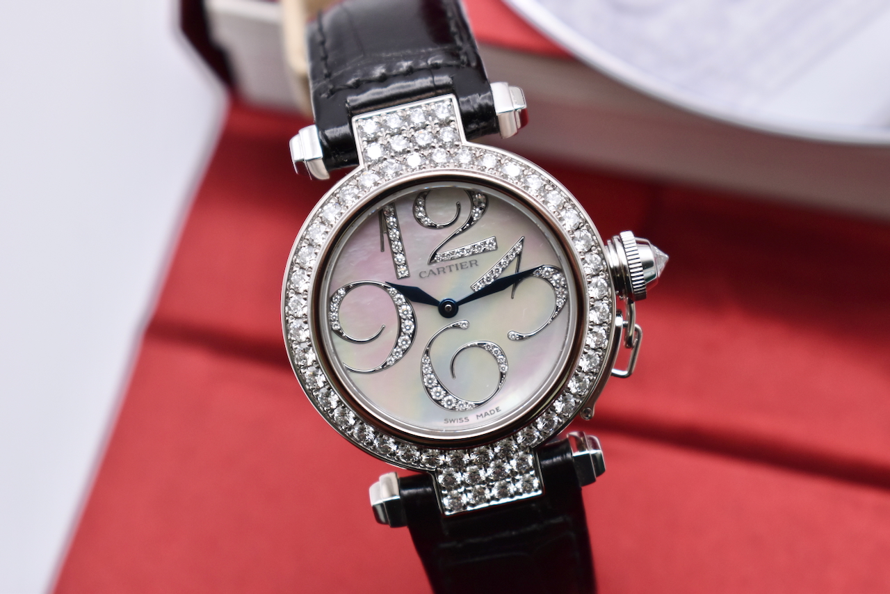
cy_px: 297
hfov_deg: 26.0
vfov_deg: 17.5
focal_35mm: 78
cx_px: 445
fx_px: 1929
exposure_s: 1/125
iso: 640
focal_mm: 52
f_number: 5.6
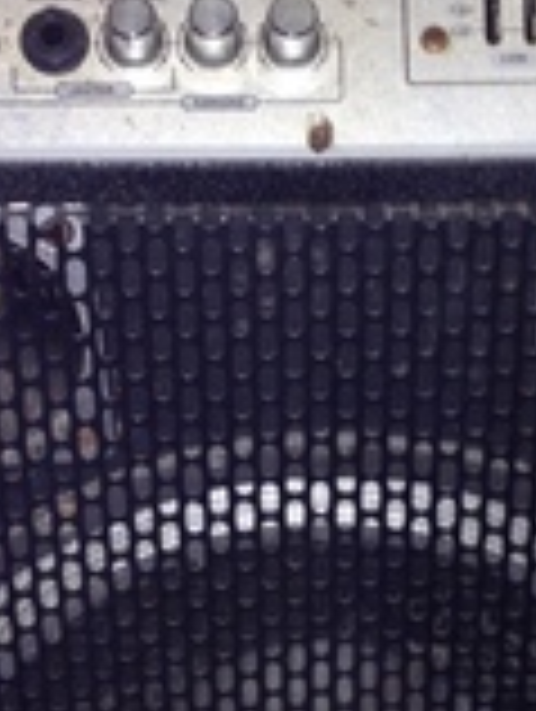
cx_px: 320
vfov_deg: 18.4
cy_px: 531
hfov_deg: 14.0
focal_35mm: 106
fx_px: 2183
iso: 80
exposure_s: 1/16
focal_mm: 4.28
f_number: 2.4
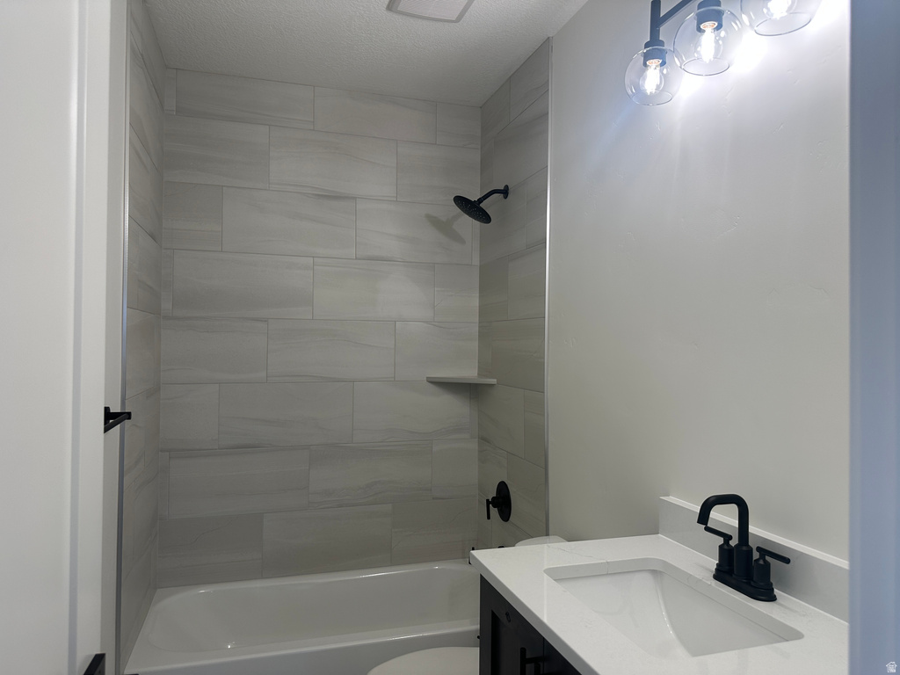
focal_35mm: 24
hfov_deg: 71.6
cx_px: 450
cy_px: 338
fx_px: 624
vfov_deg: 56.8
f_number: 1.78
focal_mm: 6.86
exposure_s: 1/167
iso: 80
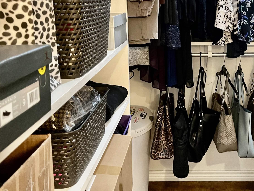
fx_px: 323
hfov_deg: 41.9
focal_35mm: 44
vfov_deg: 31.8
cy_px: 33
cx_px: 185
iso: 400
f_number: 1.6
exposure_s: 1/40
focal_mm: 5.1
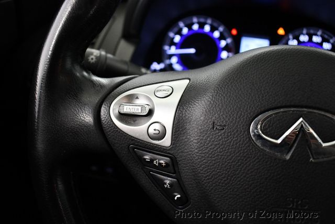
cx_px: 168
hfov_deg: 53.1
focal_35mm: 36
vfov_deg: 36.9
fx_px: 335
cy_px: 112
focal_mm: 18
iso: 1800
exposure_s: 1/125
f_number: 3.5
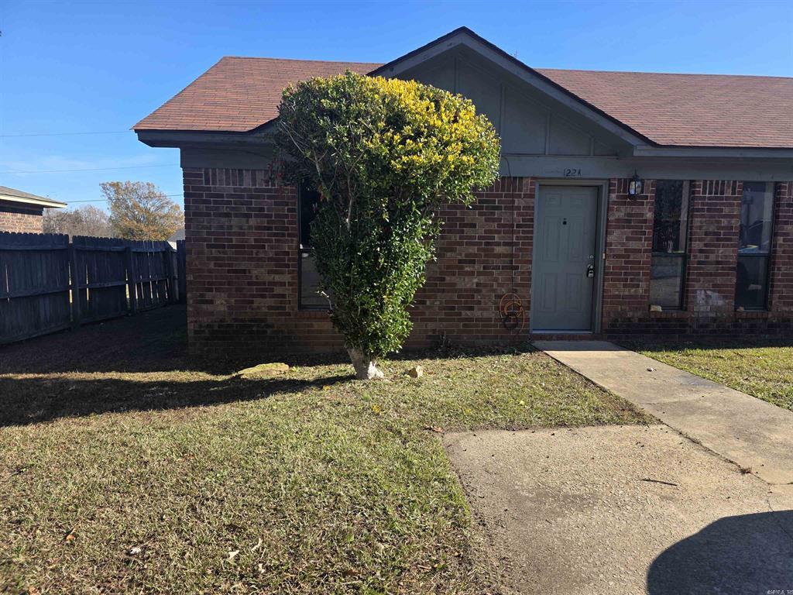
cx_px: 396
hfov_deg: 73.9
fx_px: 527
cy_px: 298
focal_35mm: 23
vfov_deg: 58.9
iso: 80
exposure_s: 1/2443
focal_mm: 6.3
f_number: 1.7
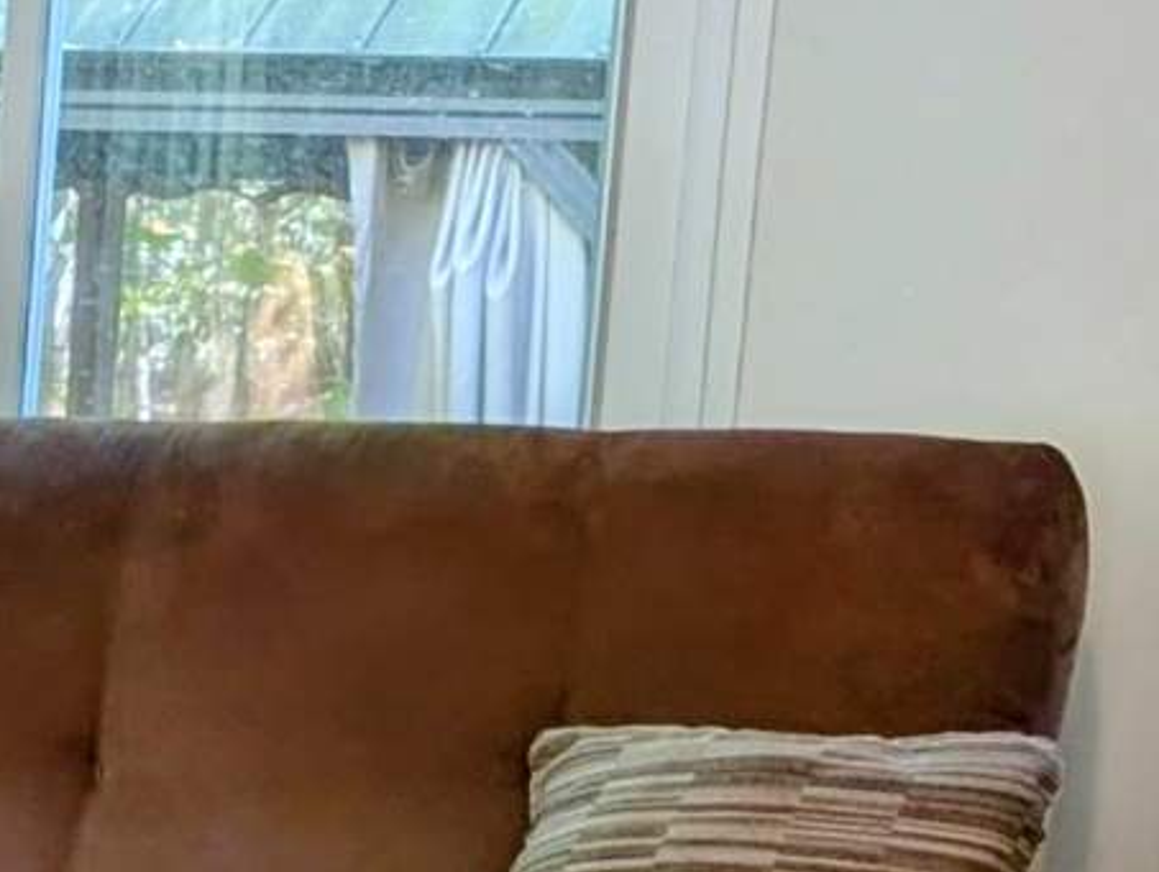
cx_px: -1144
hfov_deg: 11.1
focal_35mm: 162
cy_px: 1427
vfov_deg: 8.9
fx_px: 5431
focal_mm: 6.9
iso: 28
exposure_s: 1/24
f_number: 1.68
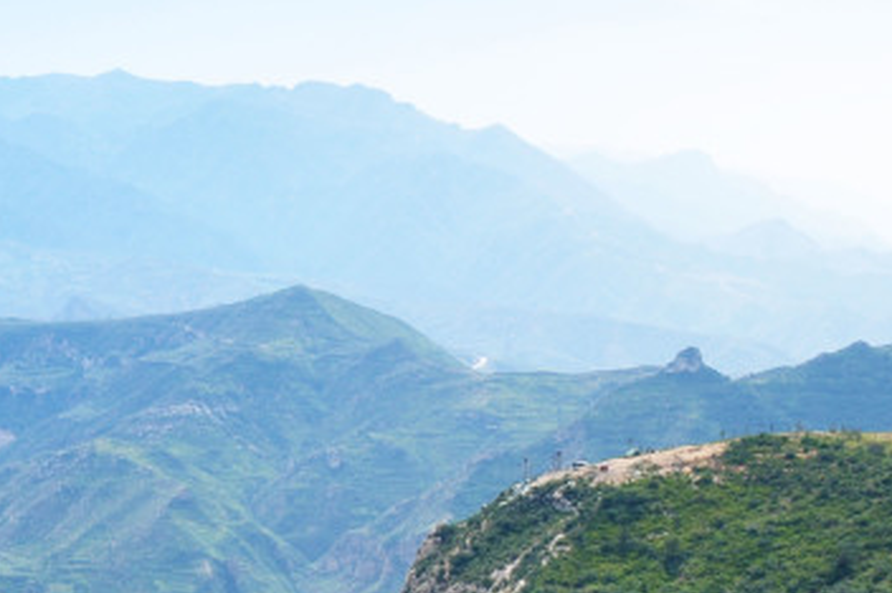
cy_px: 692
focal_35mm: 96
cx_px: -334
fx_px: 2376
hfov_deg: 19.3
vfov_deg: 13.8
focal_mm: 22
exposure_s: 1/125
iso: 200
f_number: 11
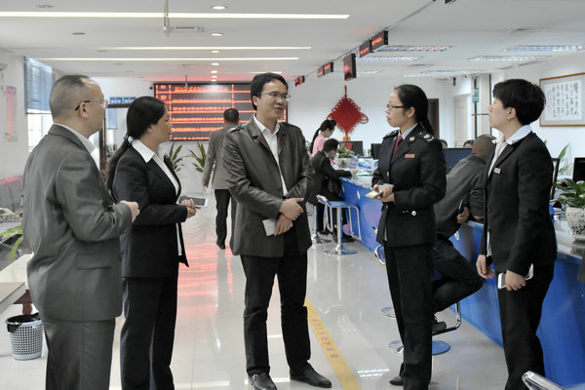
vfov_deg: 36.9
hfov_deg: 53.1
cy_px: 195
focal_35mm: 36
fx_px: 585
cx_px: 292
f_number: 2.8
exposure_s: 1/250
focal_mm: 24
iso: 3200
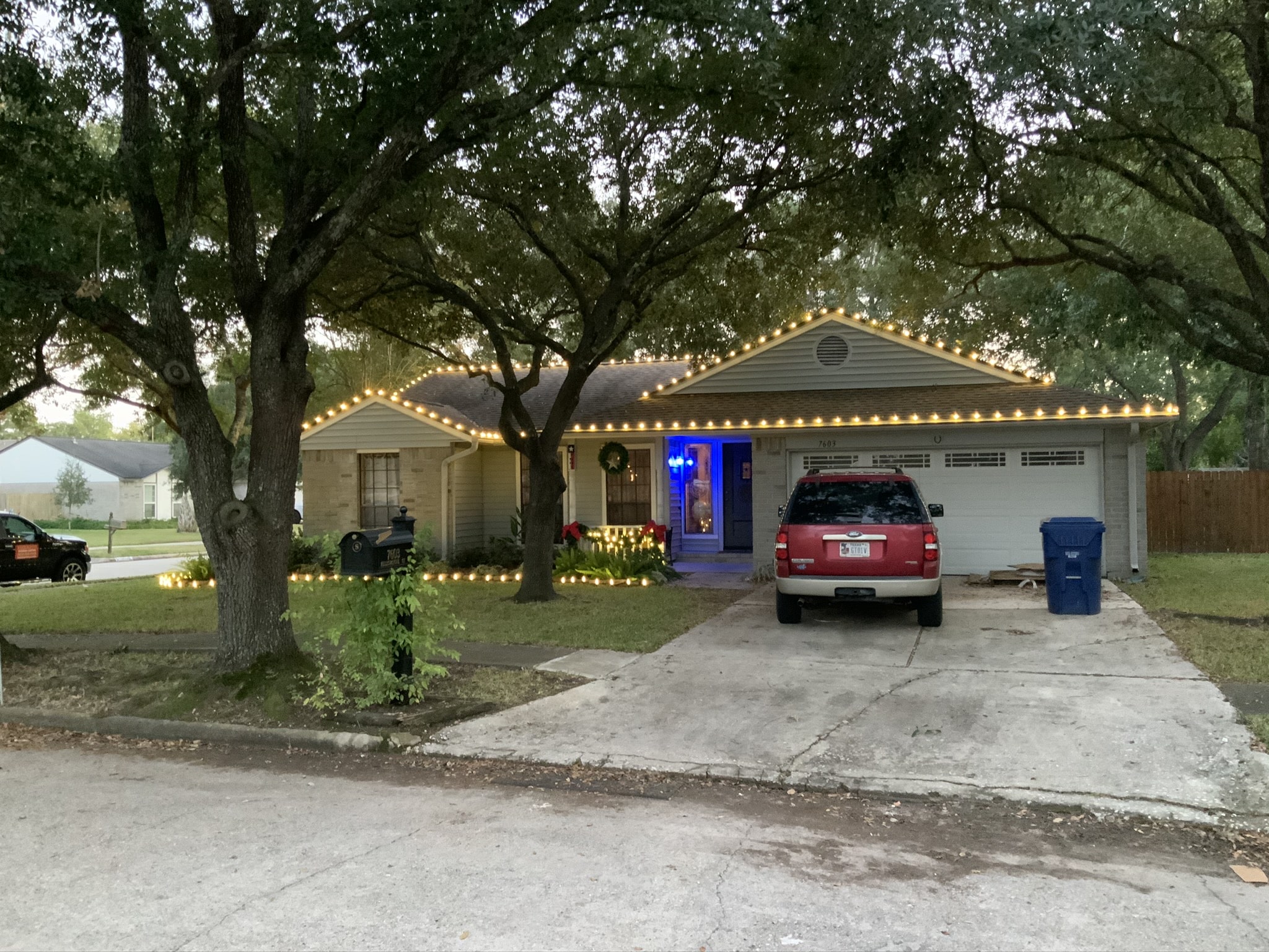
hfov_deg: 61.7
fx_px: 1063
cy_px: 476
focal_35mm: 29
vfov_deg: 48.2
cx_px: 634
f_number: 1.8
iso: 500
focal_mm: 3
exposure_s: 1/30
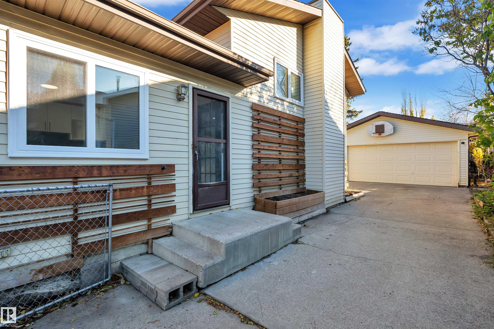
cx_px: 247
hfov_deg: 95.0
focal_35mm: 16
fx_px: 226
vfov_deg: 72.1
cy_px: 164
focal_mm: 11
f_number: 4
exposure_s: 1/350
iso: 400
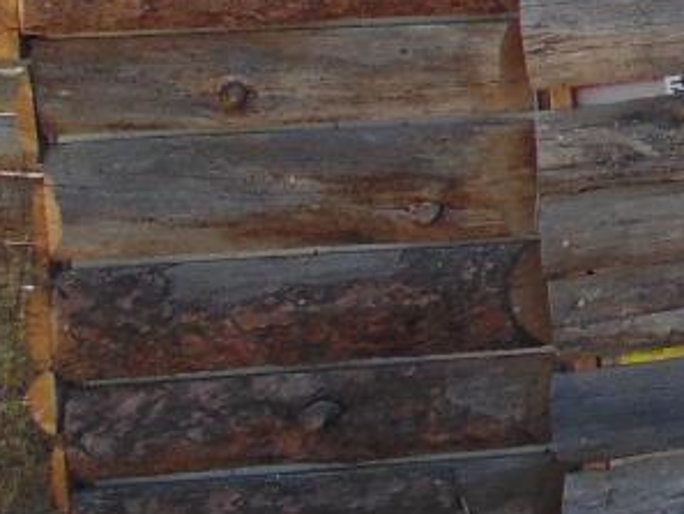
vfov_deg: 13.0
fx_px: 2194
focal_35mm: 111
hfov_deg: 14.2
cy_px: -96
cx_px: 1458
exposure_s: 1/500
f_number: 3.1
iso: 80
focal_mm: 4
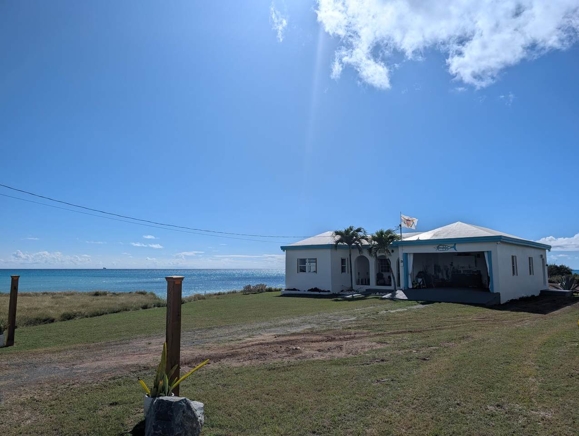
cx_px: 290
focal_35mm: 24
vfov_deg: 56.9
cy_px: 218
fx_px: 402
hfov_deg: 71.5
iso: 21
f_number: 1.68
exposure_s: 1/6369
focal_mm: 6.9
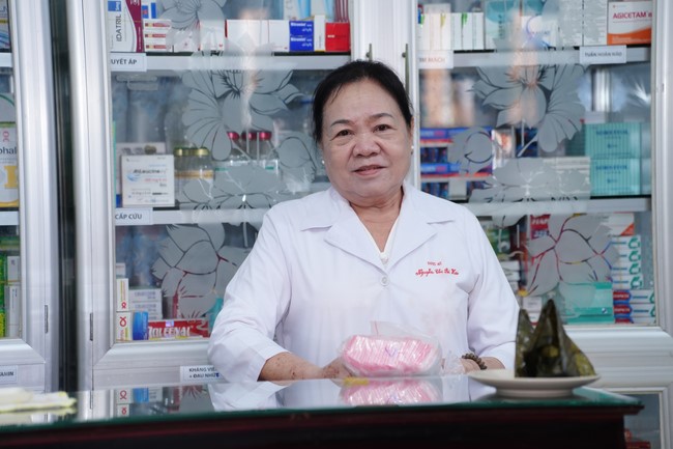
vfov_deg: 9.1
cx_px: 336
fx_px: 2803
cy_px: 224
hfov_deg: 13.7
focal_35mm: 150
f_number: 3.5
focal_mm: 150
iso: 1250
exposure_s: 1/100
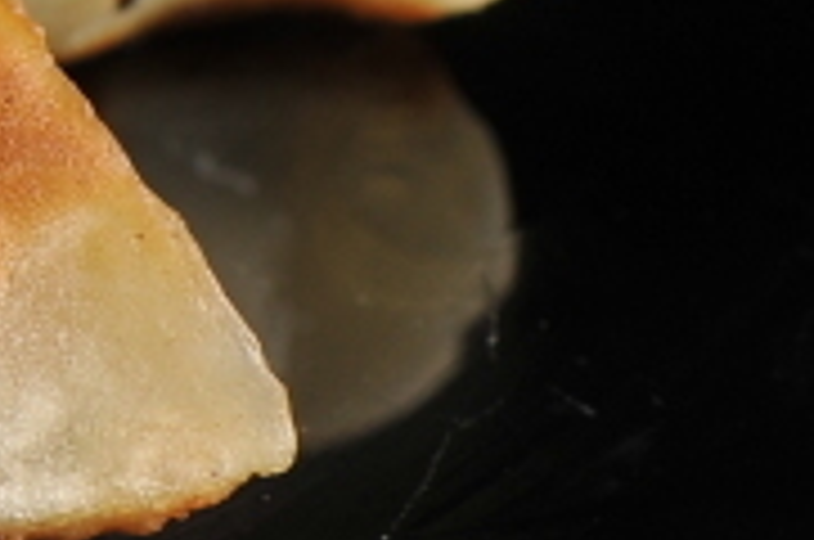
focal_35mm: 893
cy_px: -216
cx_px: -1147
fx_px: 20152
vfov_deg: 1.5
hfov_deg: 2.3
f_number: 7.1
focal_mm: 105
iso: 200
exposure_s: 1/80
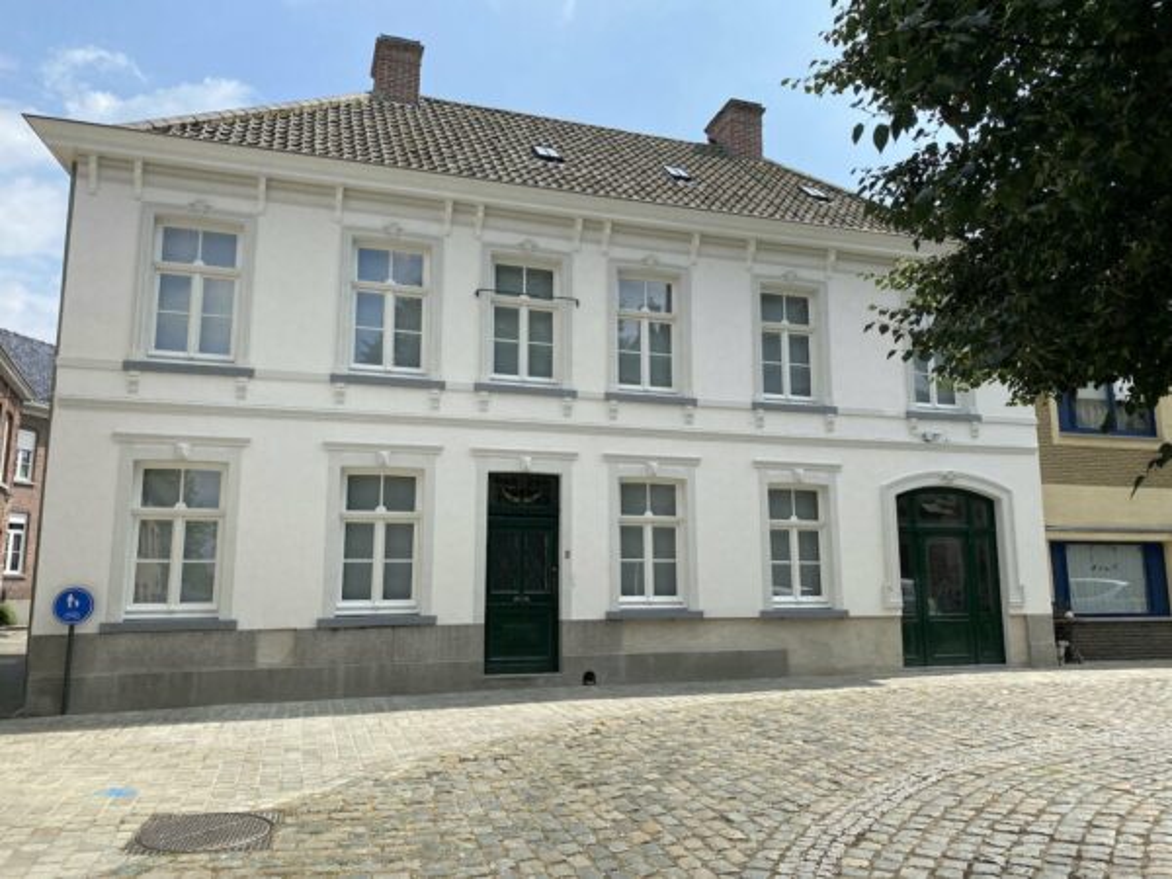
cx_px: 586
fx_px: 880
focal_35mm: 26
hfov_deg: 67.3
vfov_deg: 53.1
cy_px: 440
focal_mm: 4.25
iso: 32
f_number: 1.8
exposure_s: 1/3040
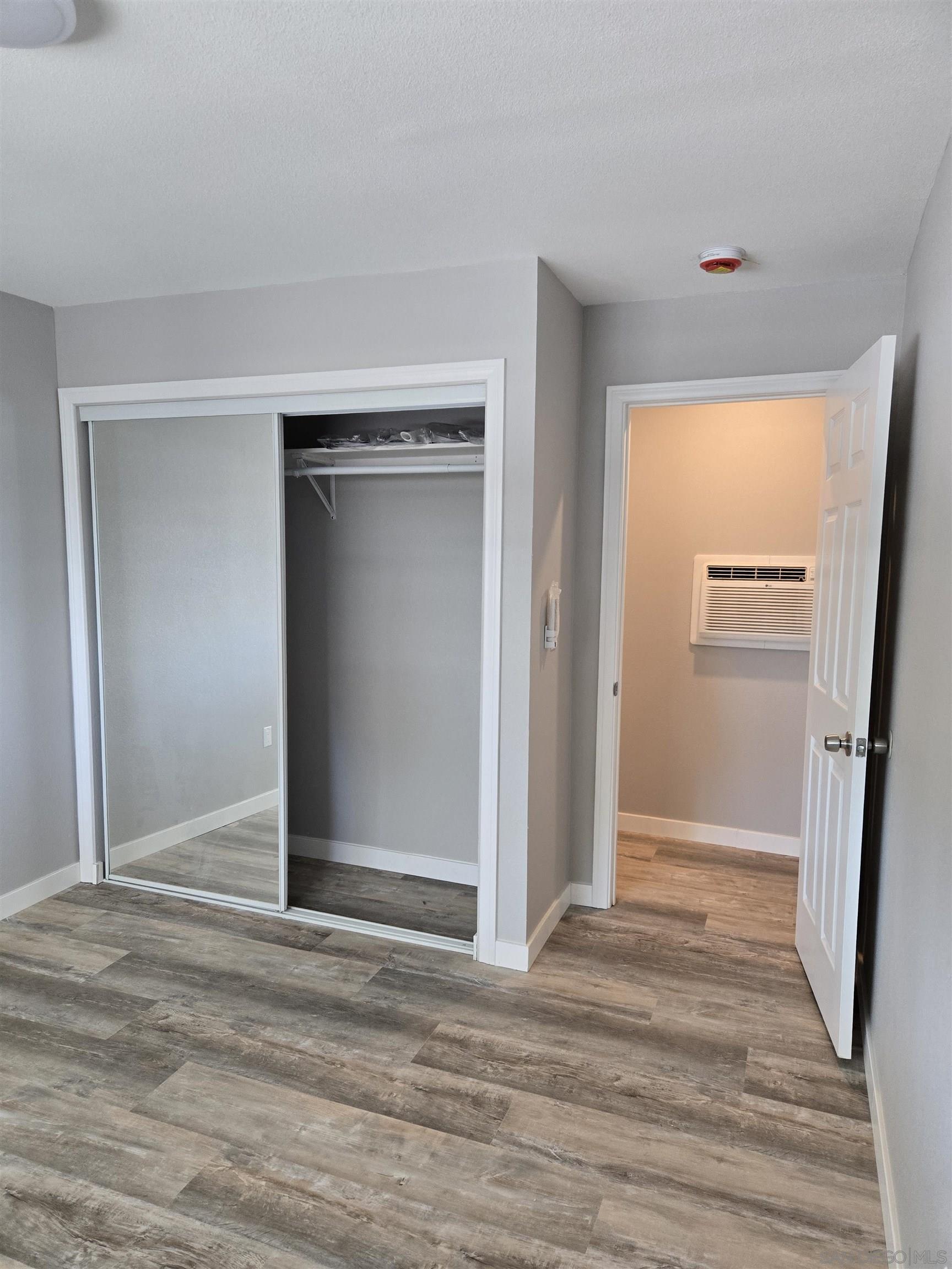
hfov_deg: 58.9
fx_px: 843
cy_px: 634
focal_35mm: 23
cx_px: 476
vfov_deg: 73.9
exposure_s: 1/120
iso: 320
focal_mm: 5.4
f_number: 1.8
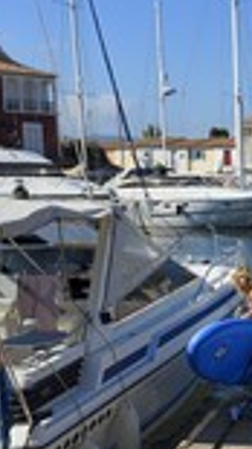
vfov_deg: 30.4
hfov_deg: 15.6
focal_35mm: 68
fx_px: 809
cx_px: 429
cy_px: 342
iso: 200
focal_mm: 24
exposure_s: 1/125
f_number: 18
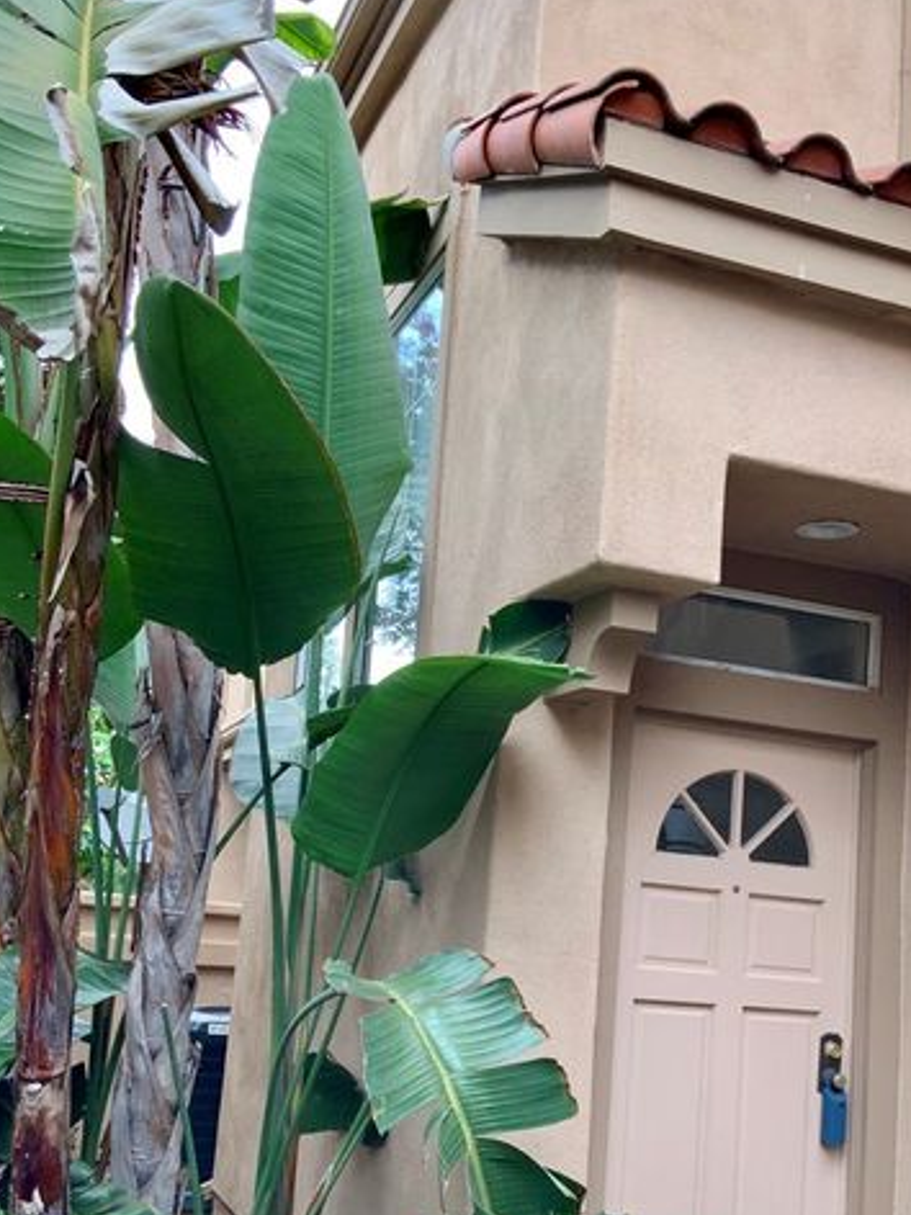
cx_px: 507
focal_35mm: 41
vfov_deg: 45.5
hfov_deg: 35.1
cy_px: 743
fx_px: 1439
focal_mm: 3
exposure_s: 1/135
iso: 16
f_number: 1.8
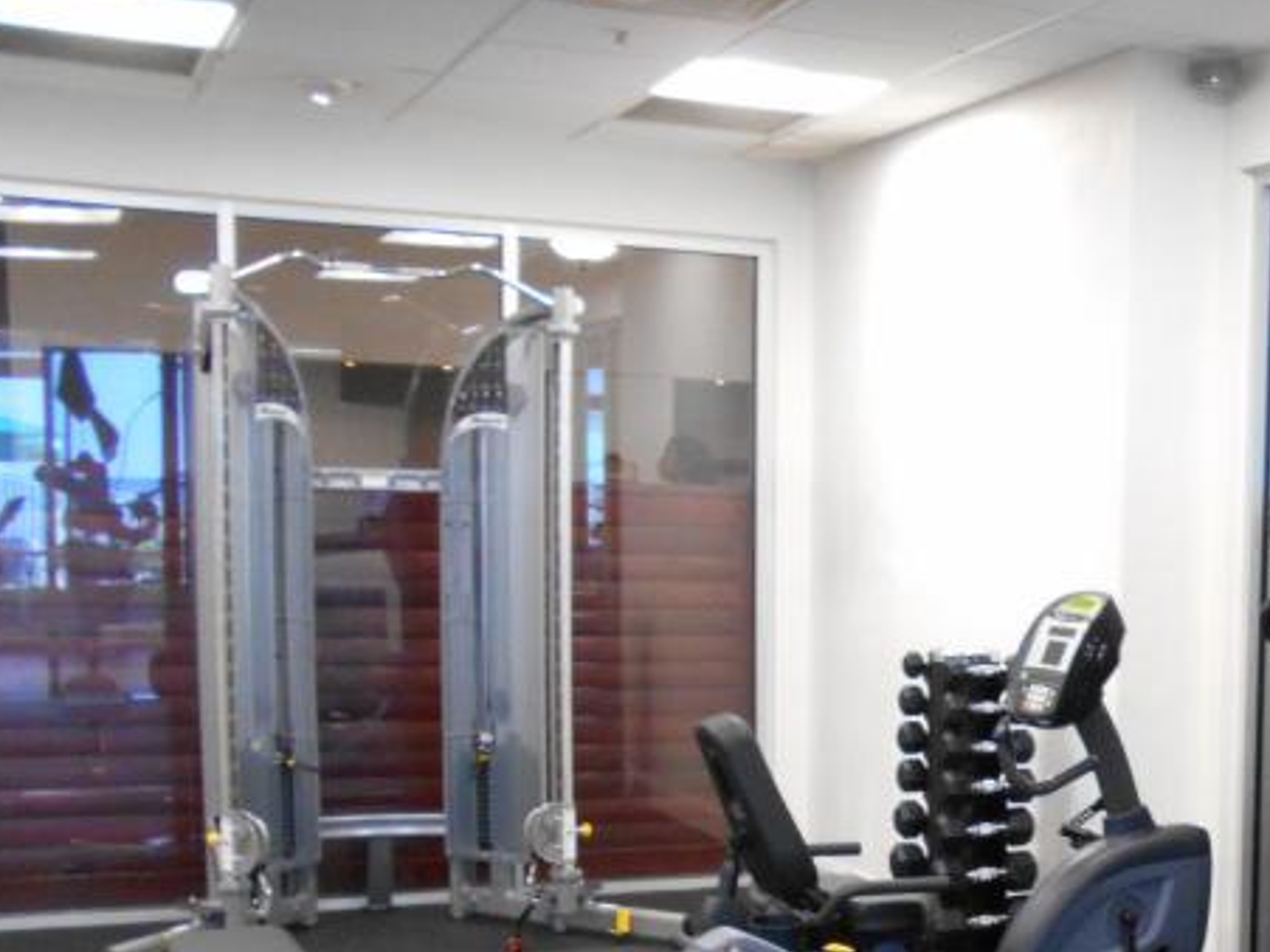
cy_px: 820
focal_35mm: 59
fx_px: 2164
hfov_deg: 30.0
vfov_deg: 24.2
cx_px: 1332
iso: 400
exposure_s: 1/25
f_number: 3.2
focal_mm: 4.6
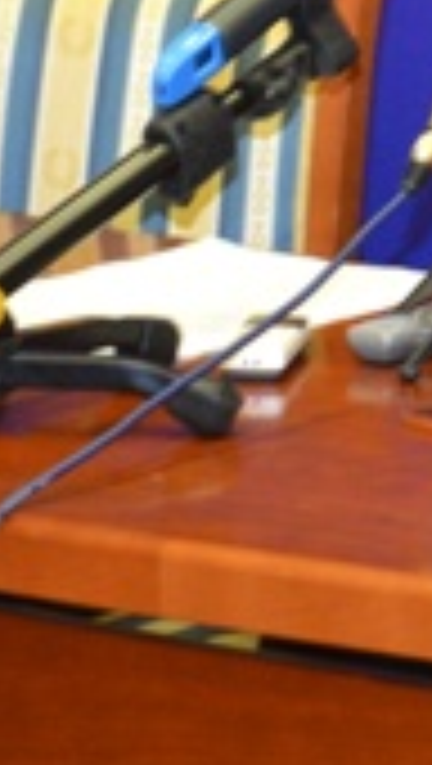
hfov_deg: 4.6
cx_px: 562
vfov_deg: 8.0
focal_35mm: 266
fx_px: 5400
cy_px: -124
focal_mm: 45
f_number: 5.3
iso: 1600
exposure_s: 1/60
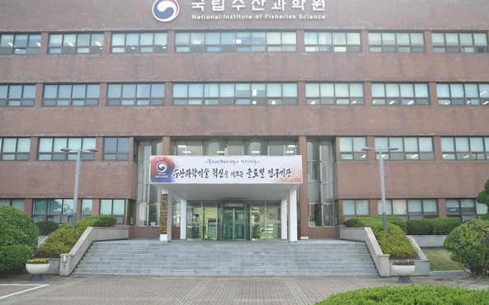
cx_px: 247
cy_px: 144
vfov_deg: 37.2
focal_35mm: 34
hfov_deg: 56.7
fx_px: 453
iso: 200
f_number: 6.3
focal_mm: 22
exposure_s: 1/160
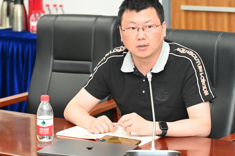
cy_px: 72
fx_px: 809
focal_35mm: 124
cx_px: 108
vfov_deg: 11.0
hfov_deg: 16.5
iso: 3600
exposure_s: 1/200
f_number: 6.3
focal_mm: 103
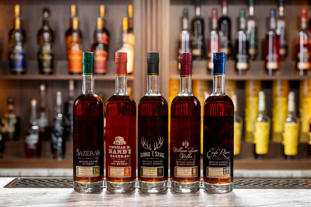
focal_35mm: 70
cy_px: 104
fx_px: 605
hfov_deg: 28.8
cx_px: 156
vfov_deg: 19.5
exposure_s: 1/80
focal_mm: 70
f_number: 4.5
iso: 800
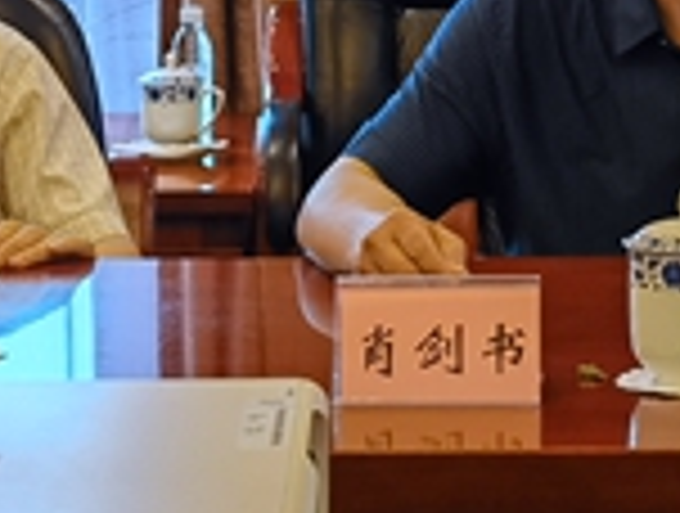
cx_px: 540
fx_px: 3328
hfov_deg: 11.6
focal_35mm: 169
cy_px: -94
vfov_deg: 8.7
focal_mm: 6.67
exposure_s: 1/100
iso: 80
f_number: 1.9
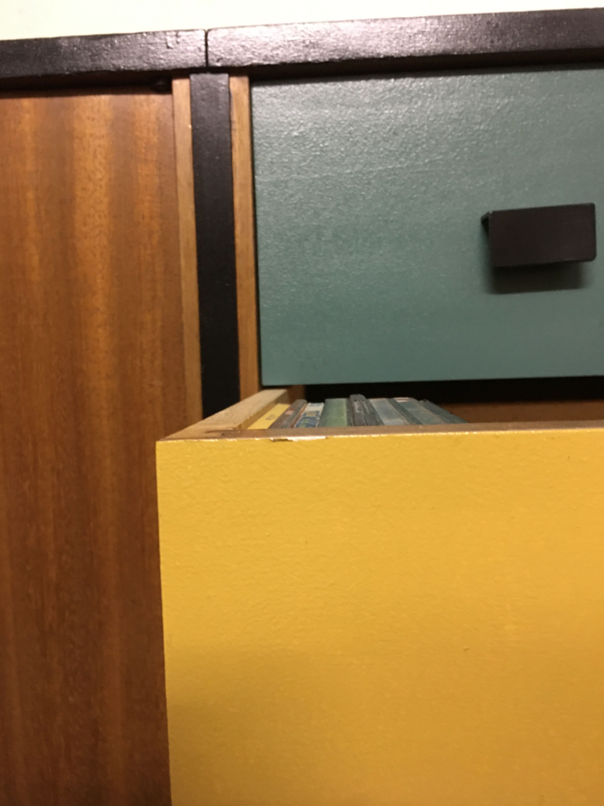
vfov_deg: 61.7
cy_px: 403
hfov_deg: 48.2
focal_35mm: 29
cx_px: 302
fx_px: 675
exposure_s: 1/4
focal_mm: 4.15
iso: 100
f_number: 2.2
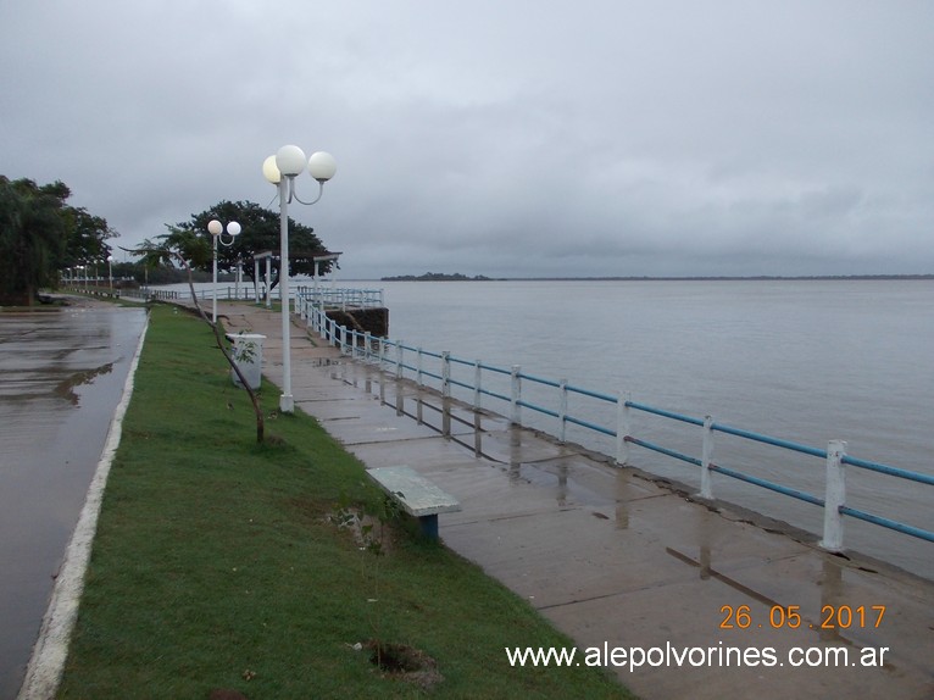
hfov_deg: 63.5
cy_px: 350
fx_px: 755
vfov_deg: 49.7
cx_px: 467
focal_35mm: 28
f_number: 2.7
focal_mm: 4
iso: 80
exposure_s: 1/400
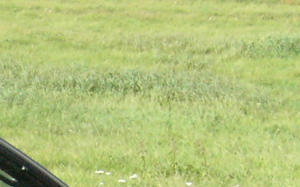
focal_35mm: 239
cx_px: -242
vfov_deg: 5.4
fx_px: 1954
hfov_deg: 8.4
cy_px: 276
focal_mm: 10
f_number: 10.4
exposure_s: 1/250
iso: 400
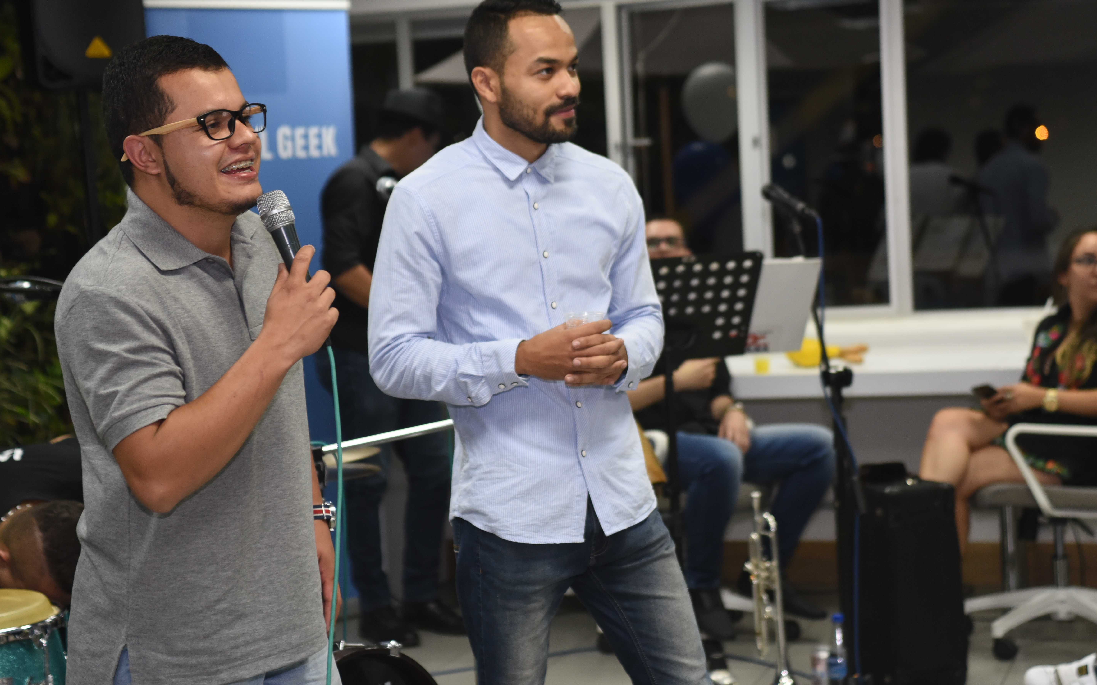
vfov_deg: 17.4
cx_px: 563
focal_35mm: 75
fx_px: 2242
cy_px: 340
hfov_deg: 27.5
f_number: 3.5
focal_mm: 70
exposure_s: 1/160
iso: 2000
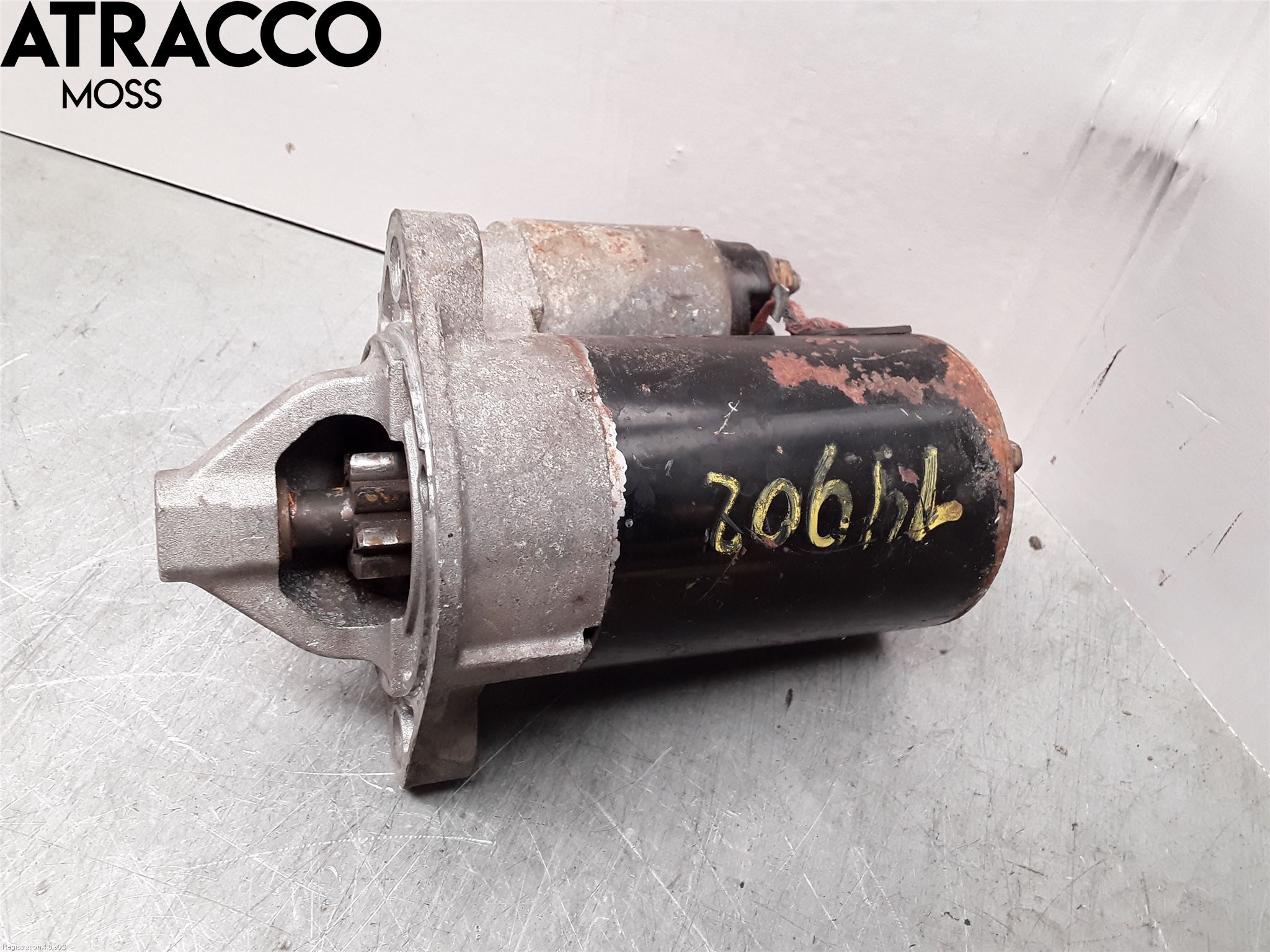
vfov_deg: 49.7
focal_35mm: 28
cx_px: 635
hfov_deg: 63.4
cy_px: 476
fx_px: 1027
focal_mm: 2.91
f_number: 1.9
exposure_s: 1/50
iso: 64
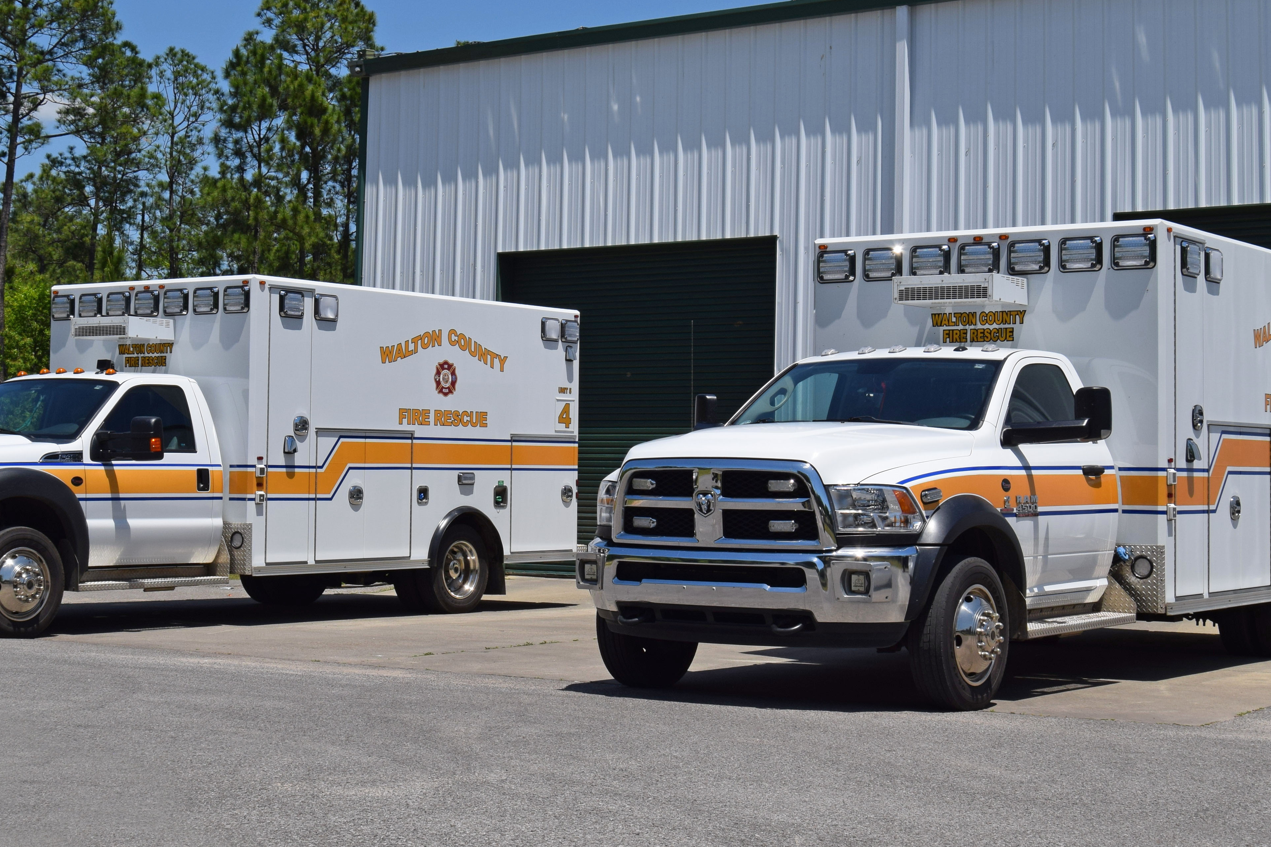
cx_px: 606
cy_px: 347
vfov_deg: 22.2
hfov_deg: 32.9
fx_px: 2153
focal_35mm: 61
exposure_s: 1/500
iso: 200
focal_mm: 26
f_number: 11
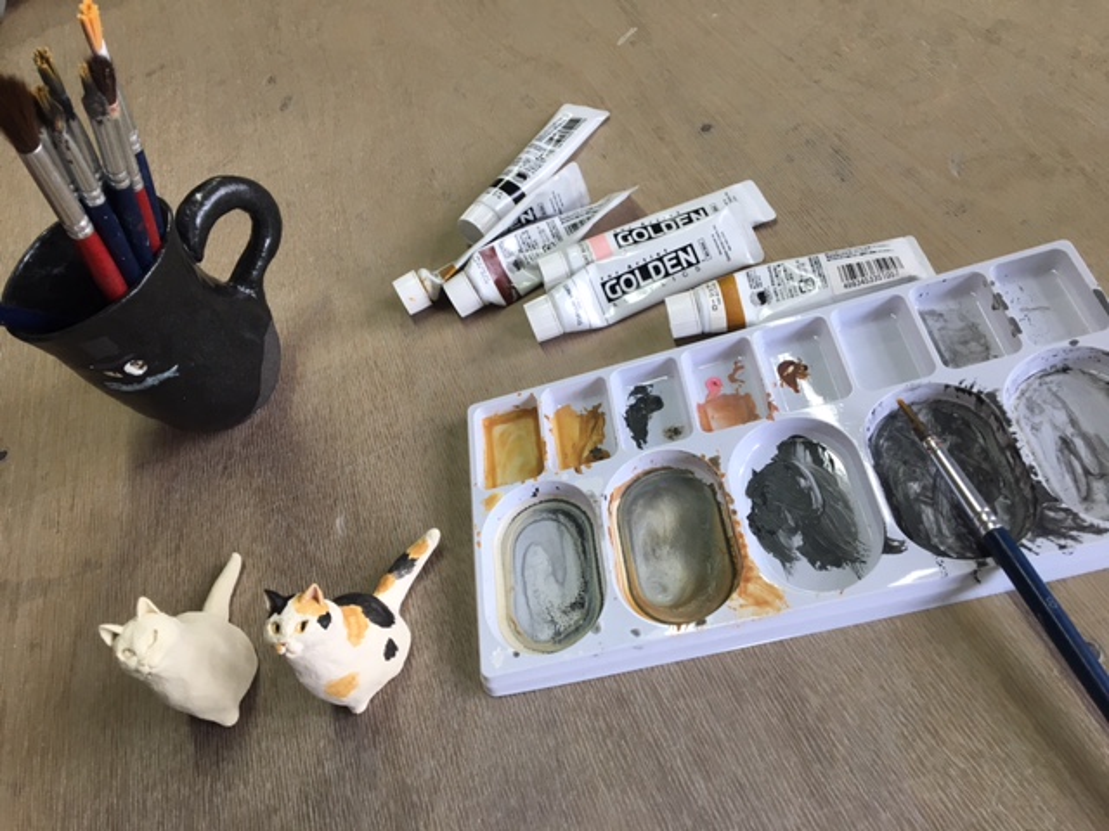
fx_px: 929
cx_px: 554
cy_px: 416
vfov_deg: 48.2
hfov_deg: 61.7
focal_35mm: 29
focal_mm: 4.15
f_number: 2.2
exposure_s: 1/30
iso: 32
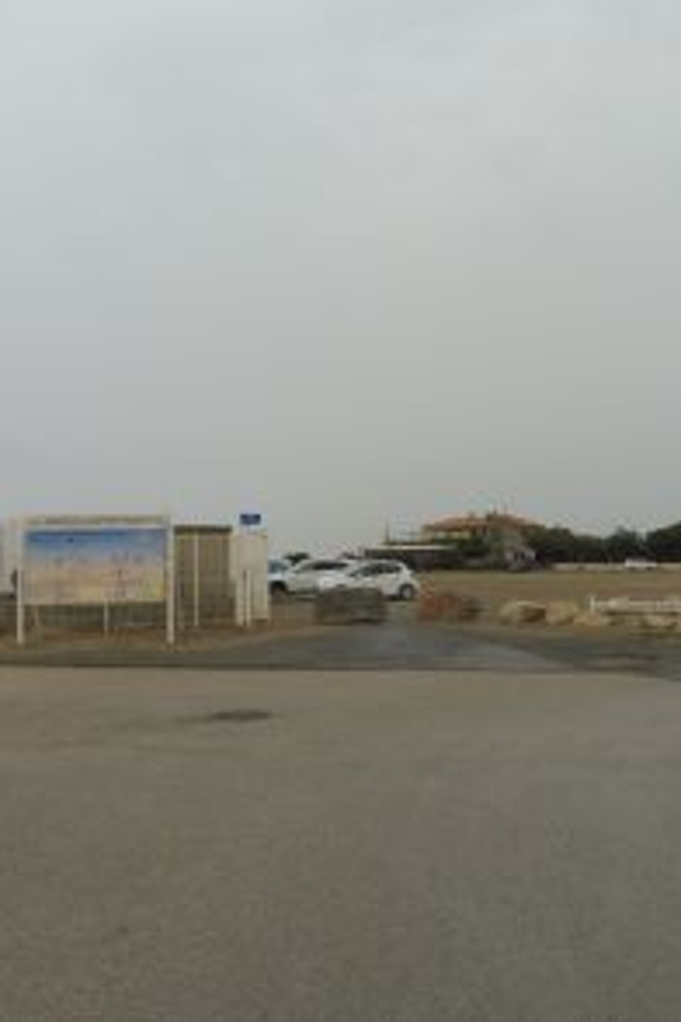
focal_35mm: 34
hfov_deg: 38.4
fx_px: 965
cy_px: 508
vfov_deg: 55.8
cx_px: 462
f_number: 4
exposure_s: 1/320
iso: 100
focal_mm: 4.3
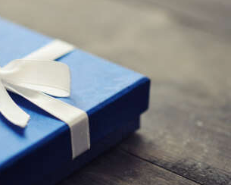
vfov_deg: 11.6
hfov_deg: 14.5
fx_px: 909
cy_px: 77
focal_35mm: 133
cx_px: 92
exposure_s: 1/160
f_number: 3.5
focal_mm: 60
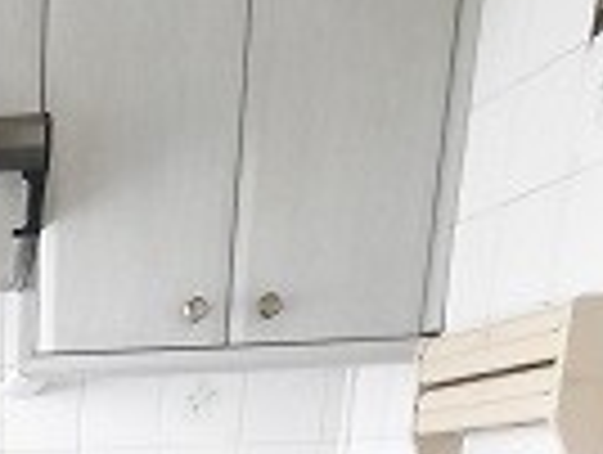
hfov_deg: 25.9
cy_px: 890
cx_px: -212
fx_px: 1082
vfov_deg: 17.5
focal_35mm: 62
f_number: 2.2
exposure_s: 1/13
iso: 800
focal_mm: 1.74
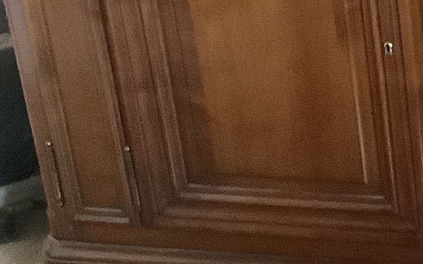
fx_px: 1406
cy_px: 149
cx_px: 689
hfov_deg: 15.4
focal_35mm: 122
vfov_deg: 10.7
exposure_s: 1/17
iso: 800
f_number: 2.4
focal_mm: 3.3
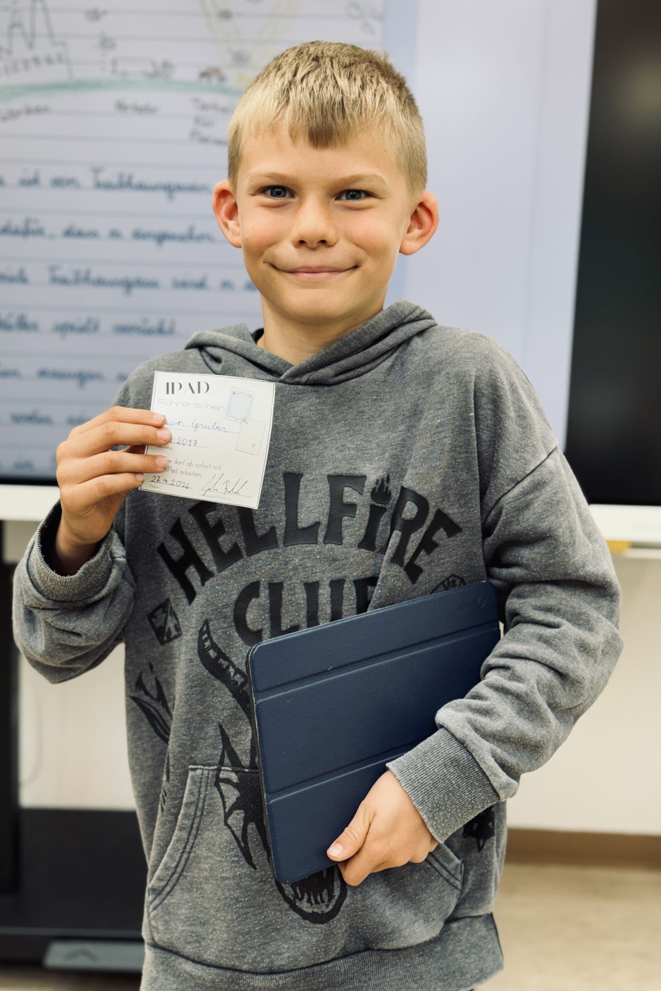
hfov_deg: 27.0
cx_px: 297
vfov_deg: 39.6
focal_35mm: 50
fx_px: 1377
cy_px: 495
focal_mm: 6.76
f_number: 1.78
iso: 50
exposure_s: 1/120
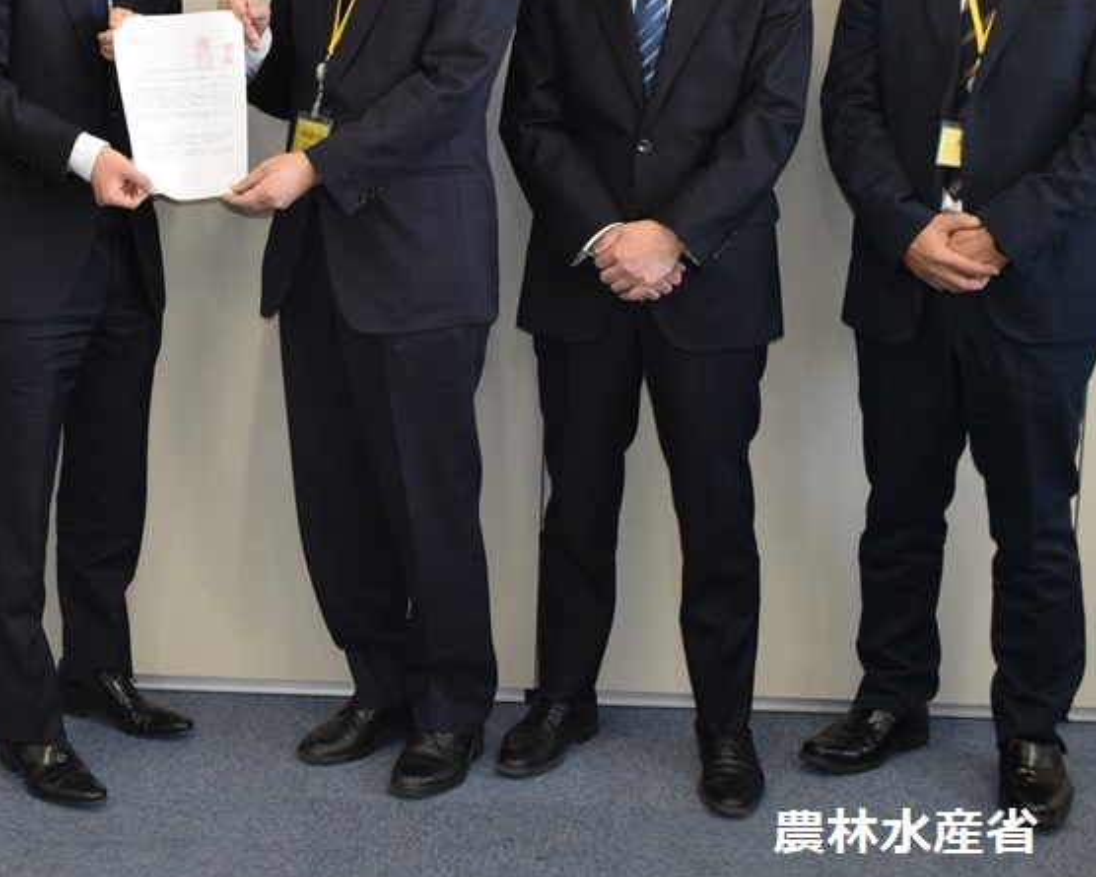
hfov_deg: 32.2
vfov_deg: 26.3
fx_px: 1849
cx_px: 233
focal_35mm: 57
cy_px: 213
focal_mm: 22
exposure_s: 1/100
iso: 800
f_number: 5
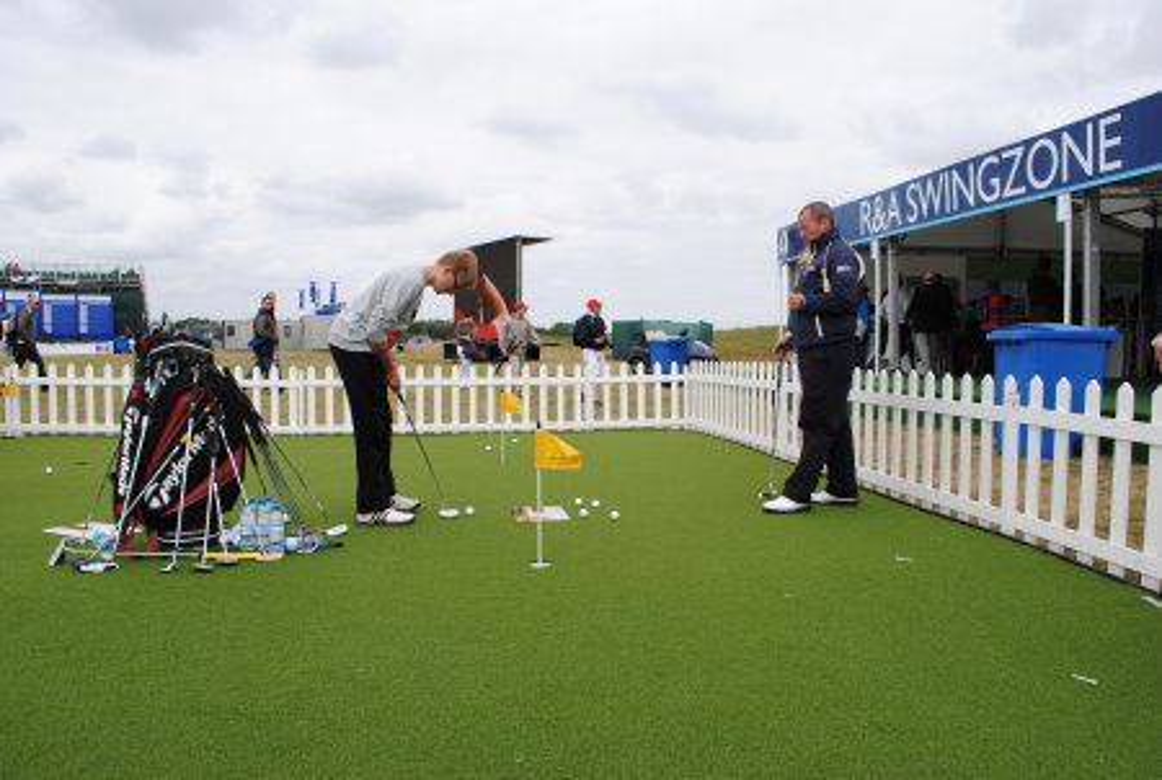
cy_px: 390
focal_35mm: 27
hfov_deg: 67.3
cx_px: 581
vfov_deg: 48.1
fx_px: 873
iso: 100
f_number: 8
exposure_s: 1/250
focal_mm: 18
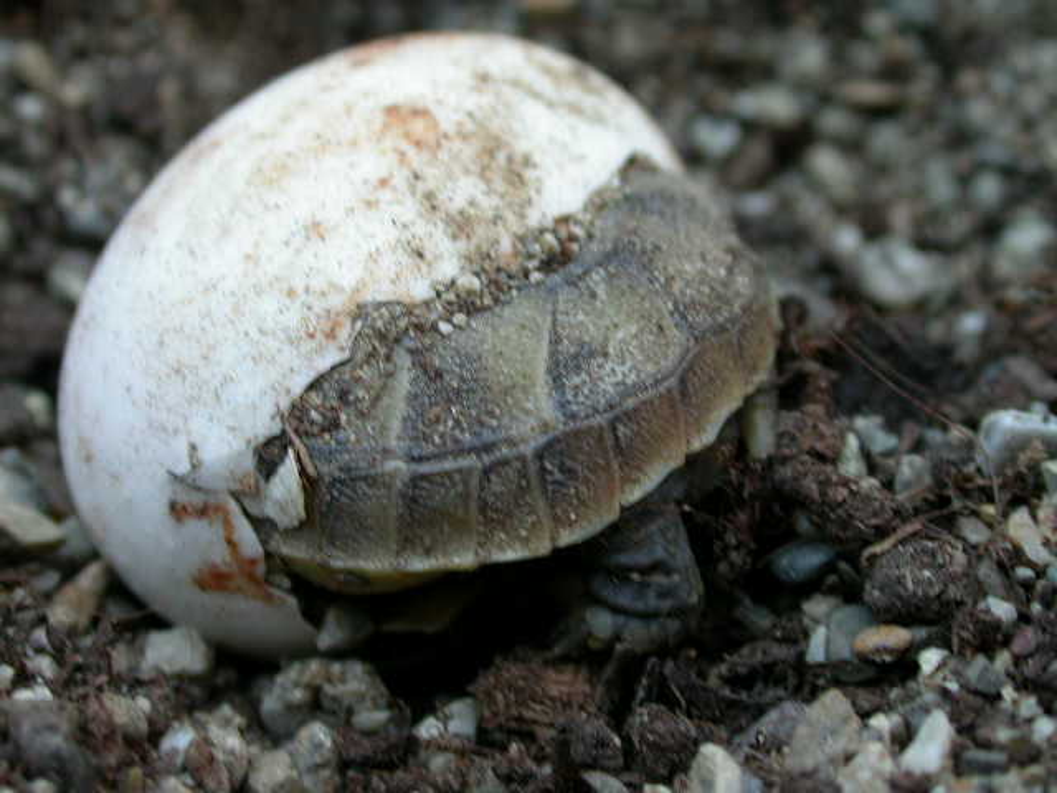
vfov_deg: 18.9
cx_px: 528
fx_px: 2382
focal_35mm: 78
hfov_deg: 25.0
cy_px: 396
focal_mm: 16.2
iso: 100
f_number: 3.5
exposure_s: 1/4.7
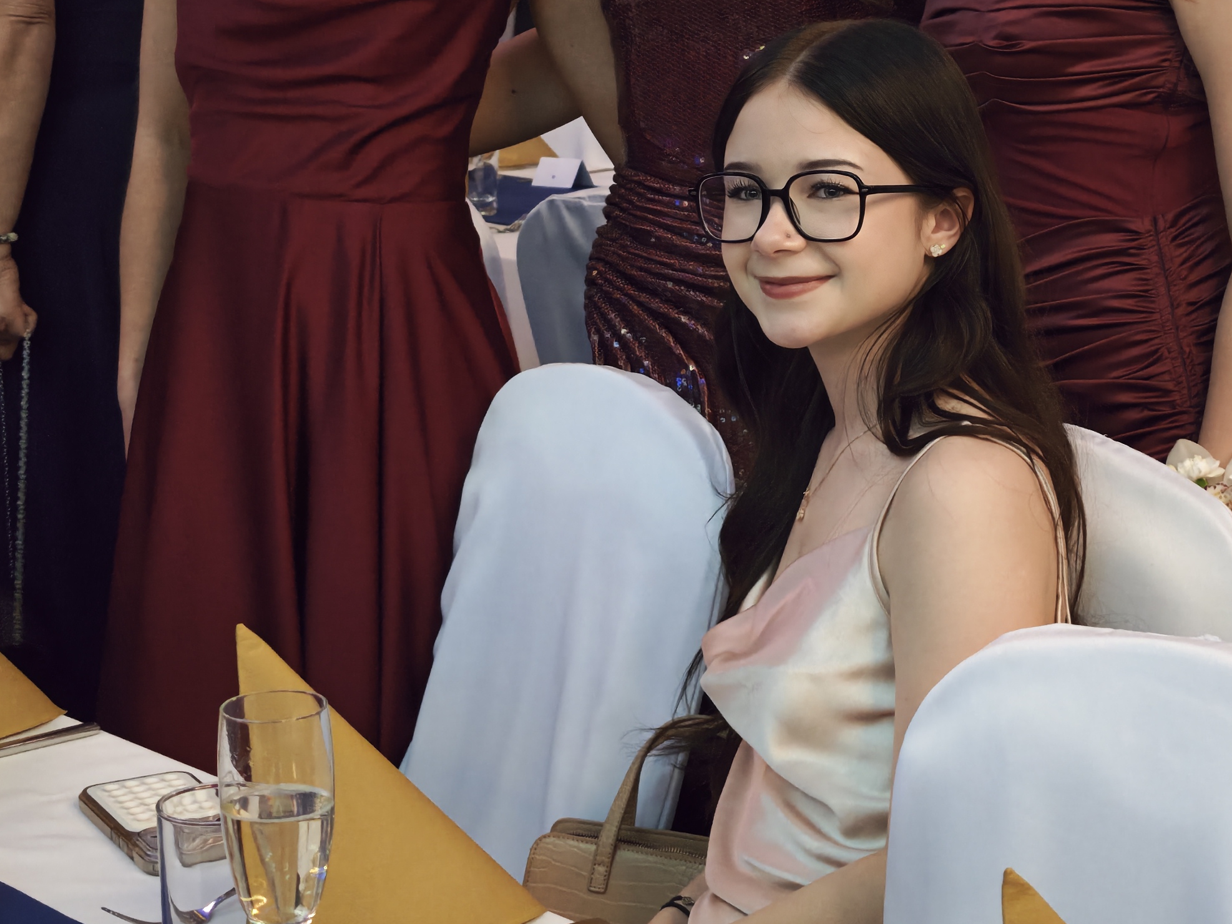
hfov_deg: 23.5
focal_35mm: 83
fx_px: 2954
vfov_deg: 17.7
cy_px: 214
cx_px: 822
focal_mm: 6.55
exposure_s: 1/50
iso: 800
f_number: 1.62
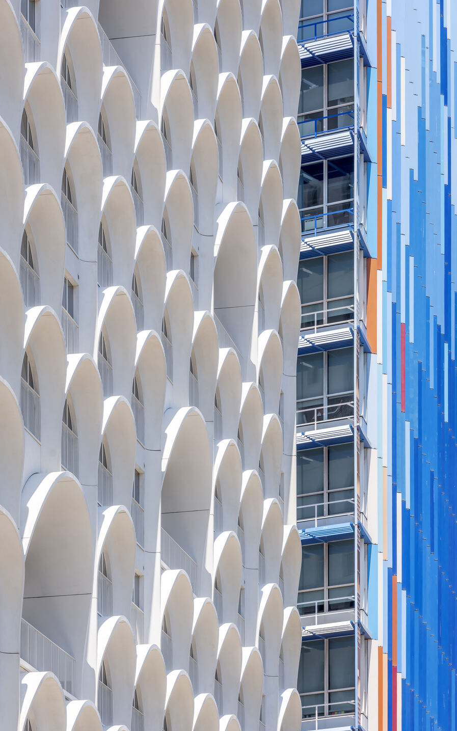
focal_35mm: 151
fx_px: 3009
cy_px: 366
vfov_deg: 13.9
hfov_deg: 8.7
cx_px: 226
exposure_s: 1/80
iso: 250
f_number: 16
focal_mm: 179.8
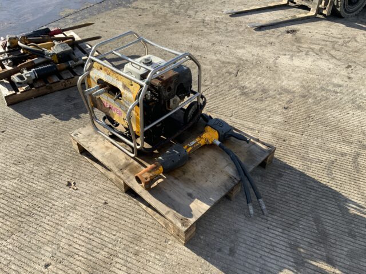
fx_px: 307
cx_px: 183
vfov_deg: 48.2
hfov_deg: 61.7
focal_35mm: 29
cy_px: 137
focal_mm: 3
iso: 16
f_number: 1.8
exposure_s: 1/770
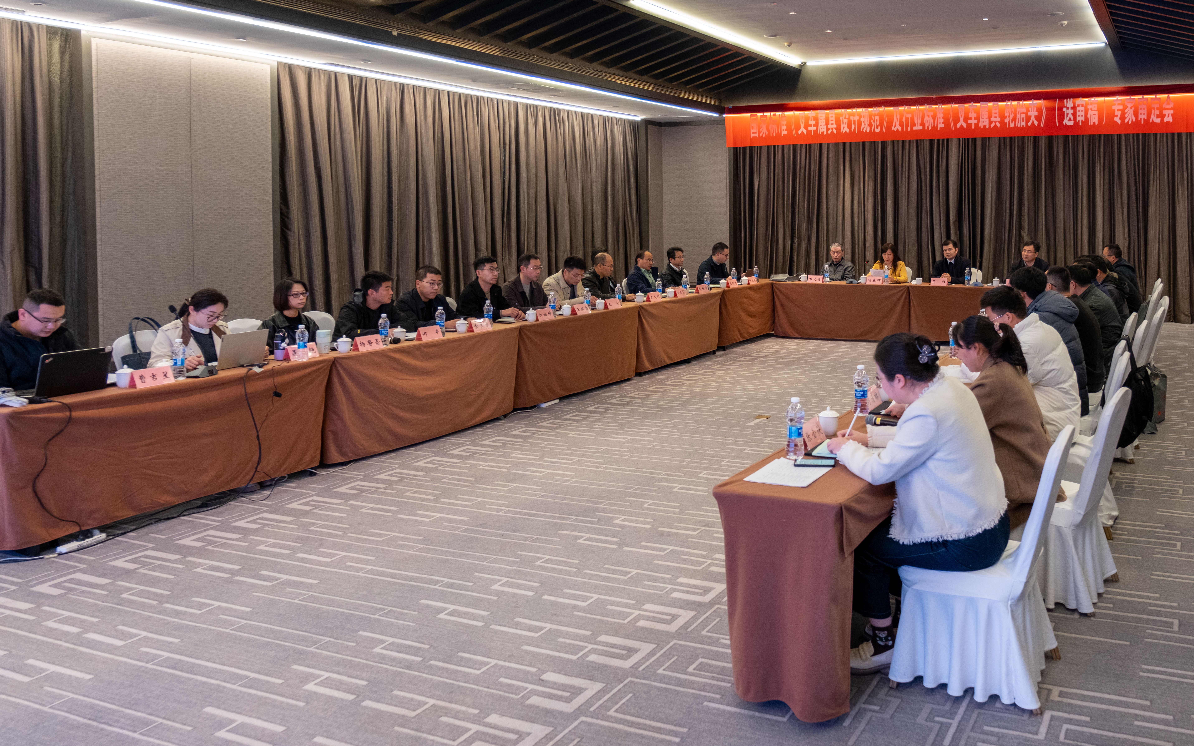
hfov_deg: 54.0
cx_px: 600
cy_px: 384
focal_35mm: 36
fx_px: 1171
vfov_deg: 35.3
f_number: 9
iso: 250
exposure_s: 1/320
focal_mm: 23.4
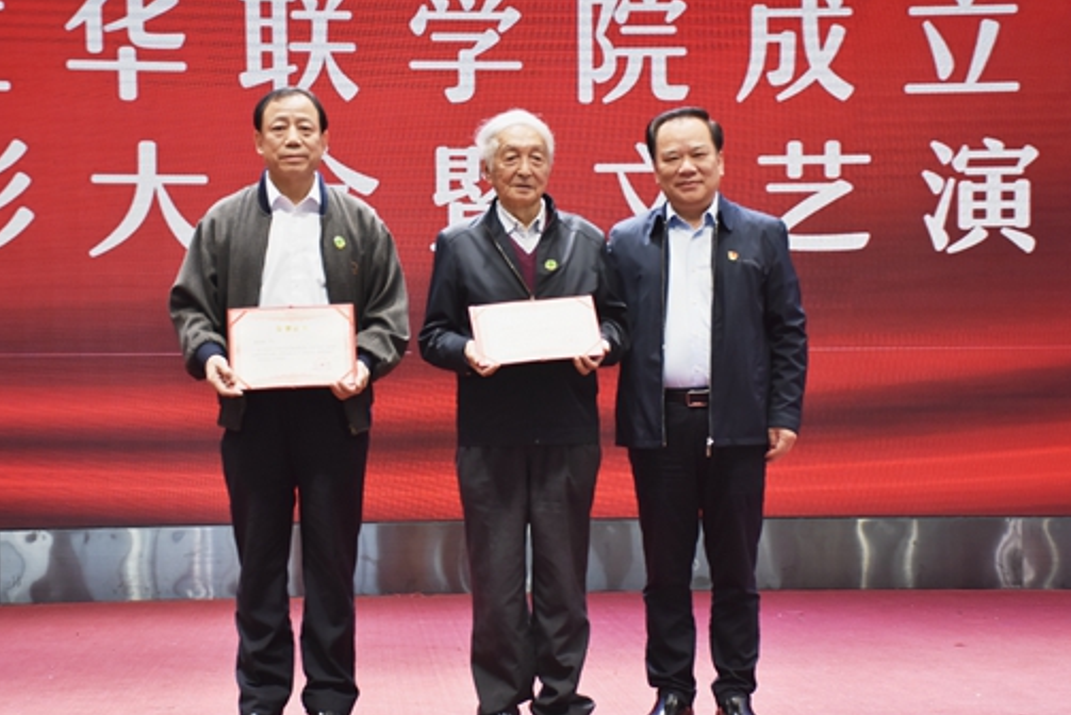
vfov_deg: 16.7
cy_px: 388
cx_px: 517
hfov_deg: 24.7
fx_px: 2441
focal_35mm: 82
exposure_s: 1/125
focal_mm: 50
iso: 1000
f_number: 5.6
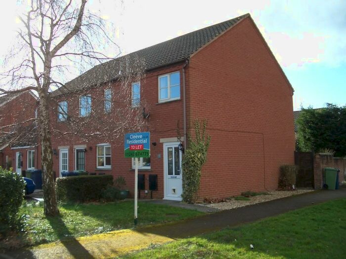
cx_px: 173
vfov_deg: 40.7
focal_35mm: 35
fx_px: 350
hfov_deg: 52.6
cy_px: 130
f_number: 2.6
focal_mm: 5.8
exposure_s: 1/500
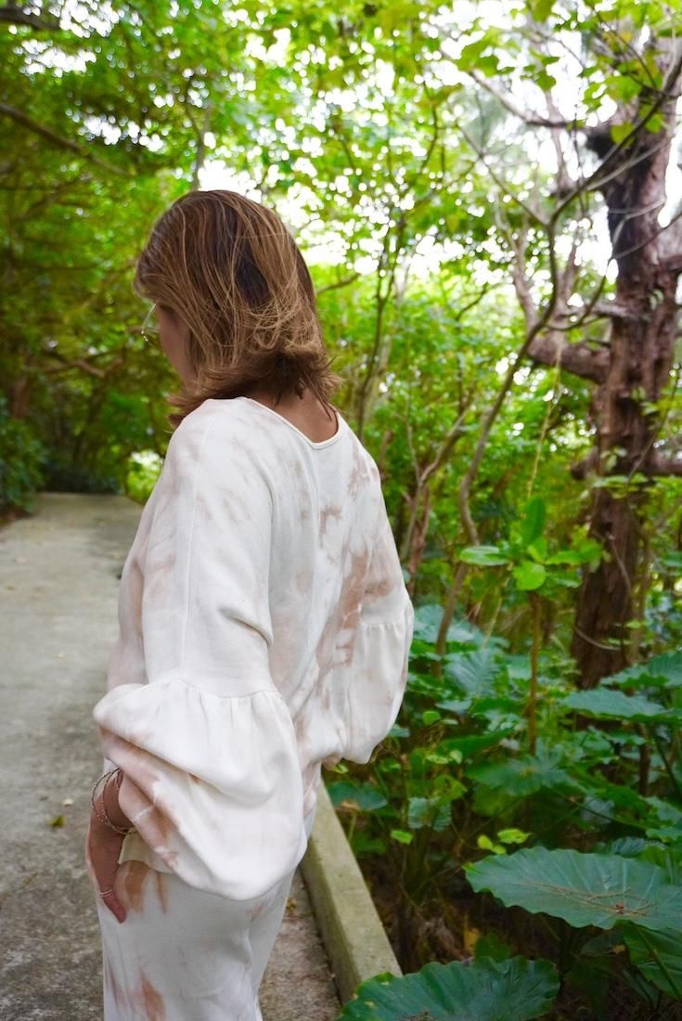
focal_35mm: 32
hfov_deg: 41.8
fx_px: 894
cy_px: 510
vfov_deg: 59.5
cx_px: 341
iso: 1250
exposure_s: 1/160
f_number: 4
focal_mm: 21
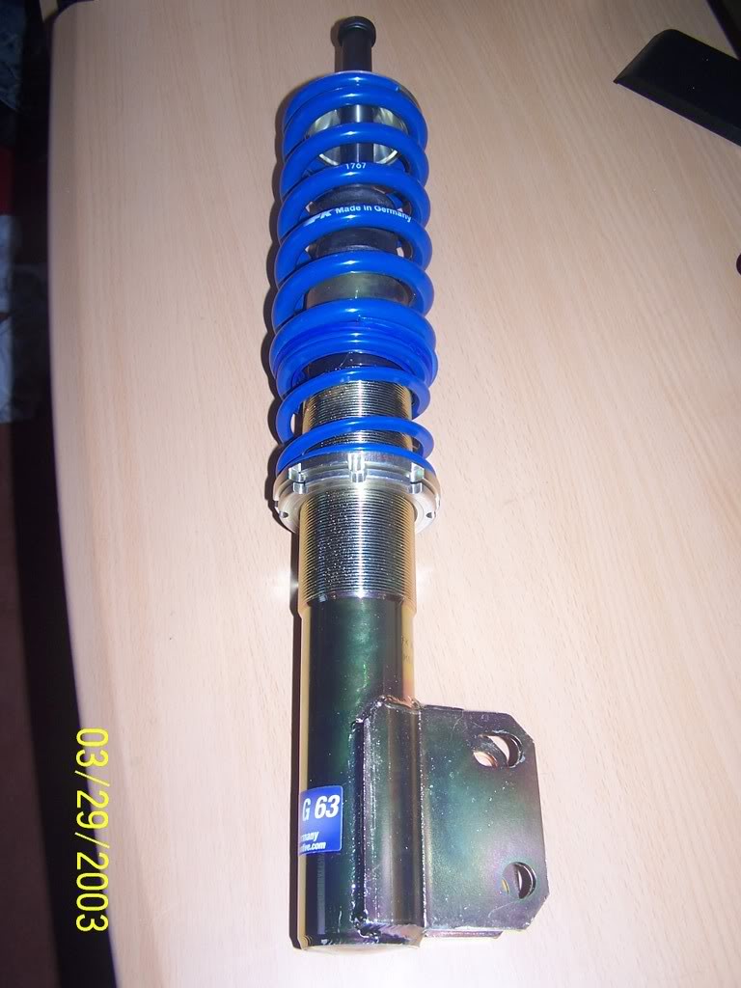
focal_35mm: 38
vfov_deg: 49.0
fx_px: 1085
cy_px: 494
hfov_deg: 37.7
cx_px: 370
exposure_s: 1/60
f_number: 2.8
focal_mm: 6.3
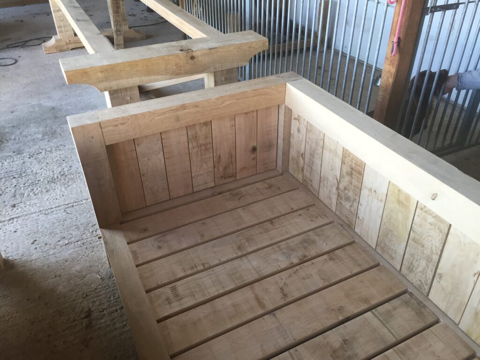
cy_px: 180
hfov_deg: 61.7
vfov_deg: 48.2
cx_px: 240
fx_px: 402
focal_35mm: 29
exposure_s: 1/33
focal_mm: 4.15
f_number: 2.2
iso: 32
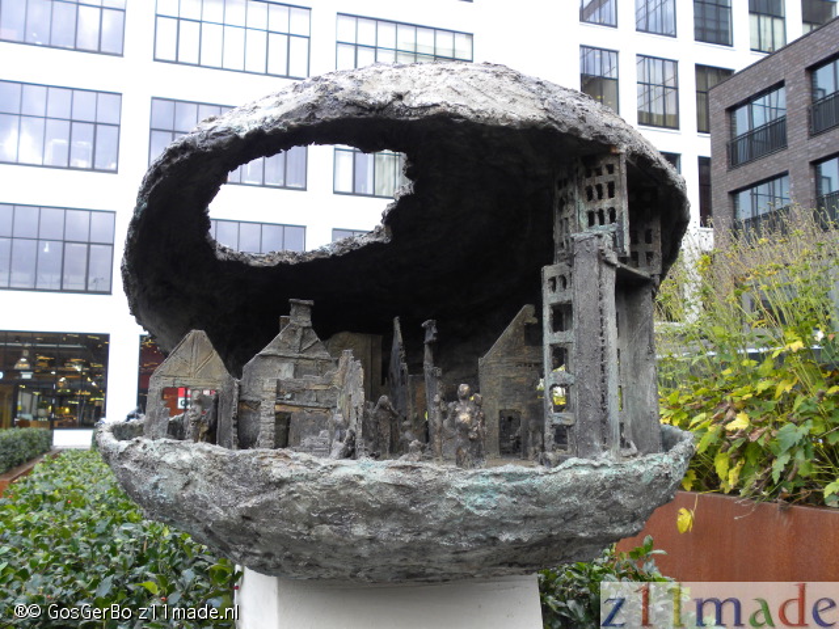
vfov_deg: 38.7
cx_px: 420
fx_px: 897
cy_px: 314
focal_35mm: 37
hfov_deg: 50.1
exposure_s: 1/61.2
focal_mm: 6.6
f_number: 3.2
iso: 102
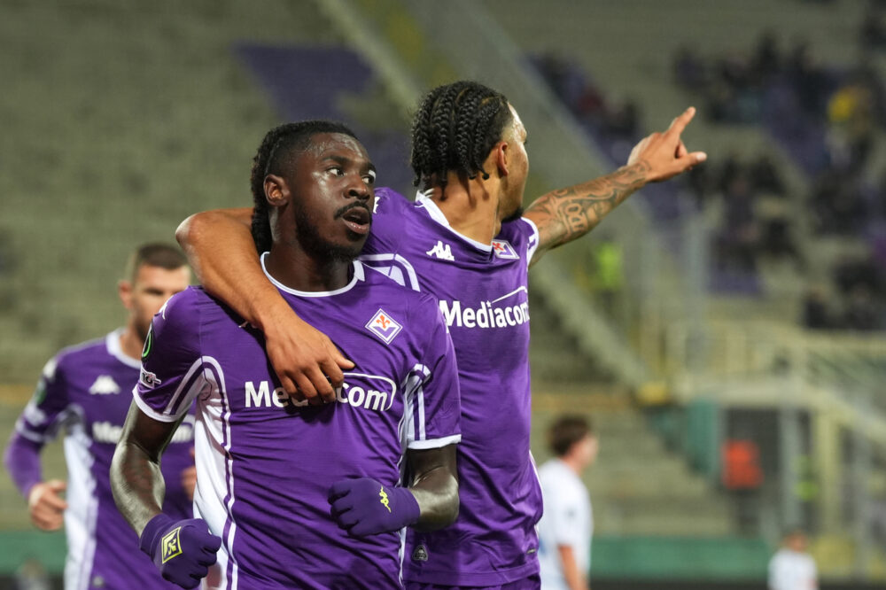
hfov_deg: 15.1
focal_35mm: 136
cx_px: 443
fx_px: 3346
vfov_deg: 10.1
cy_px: 295
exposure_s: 1/1600
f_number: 3.5
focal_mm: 136
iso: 2500
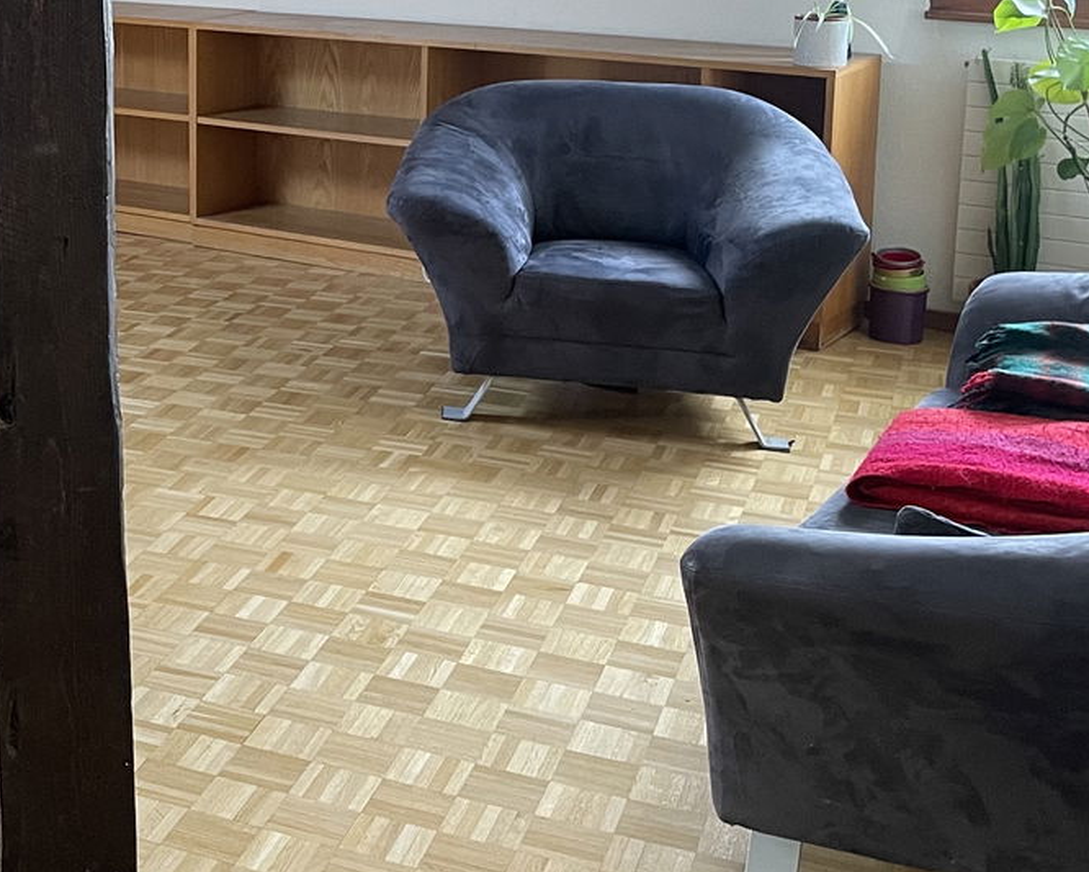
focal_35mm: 61
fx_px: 1966
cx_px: -23
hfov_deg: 28.8
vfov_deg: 24.4
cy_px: 131
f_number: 1.6
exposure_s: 1/60
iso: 200
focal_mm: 4.2
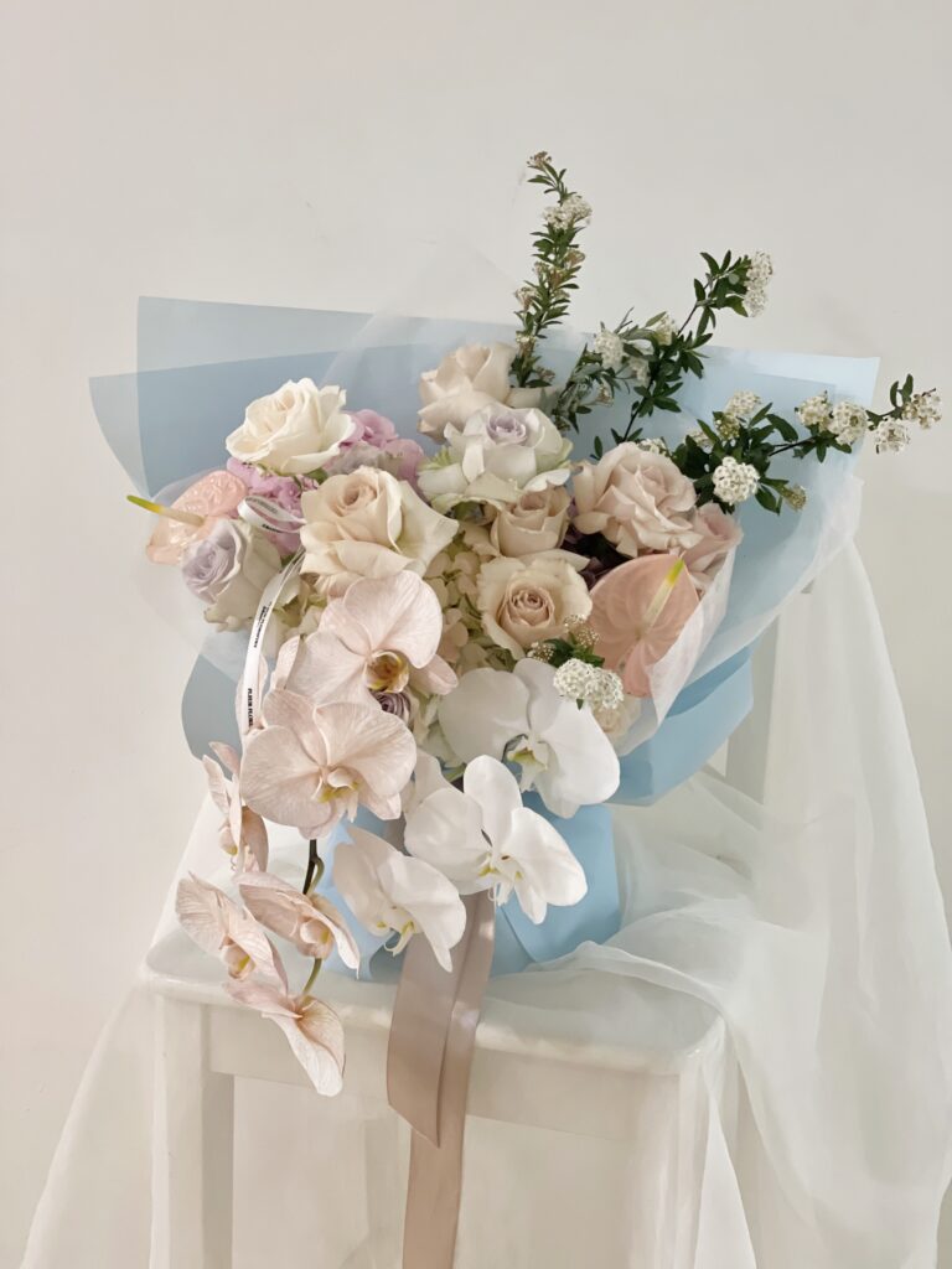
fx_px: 2347
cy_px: 634
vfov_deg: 30.3
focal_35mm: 64
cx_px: 476
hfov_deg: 22.9
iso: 320
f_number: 2.2
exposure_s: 1/25
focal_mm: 7.5
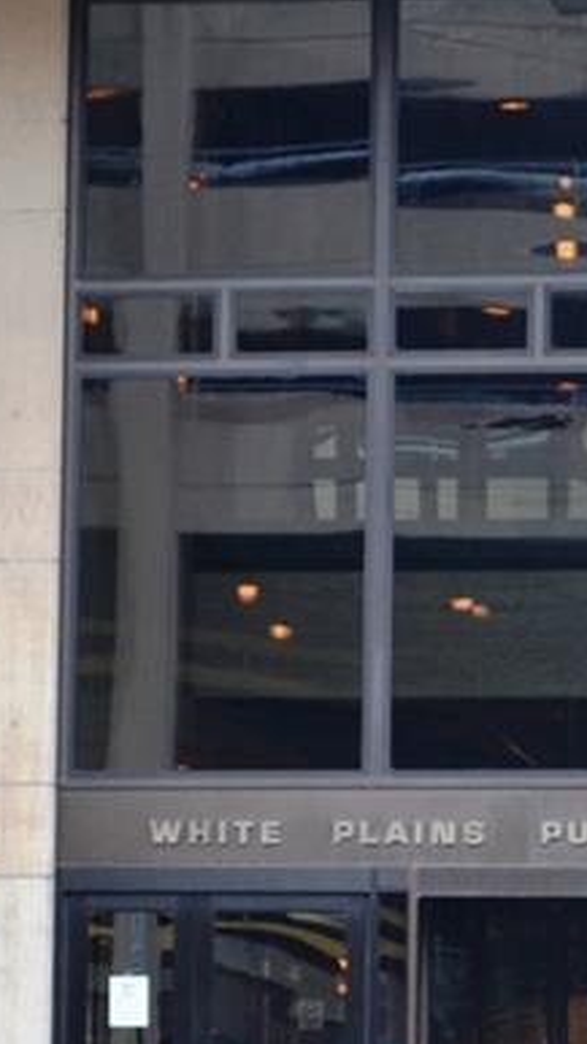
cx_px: 482
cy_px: 522
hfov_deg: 6.1
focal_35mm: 200
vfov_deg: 10.8
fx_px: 5537
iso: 220
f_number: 5.6
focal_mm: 48
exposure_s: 1/125
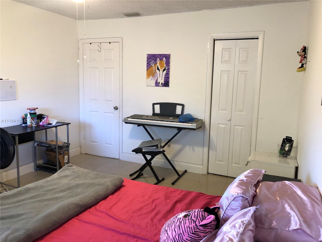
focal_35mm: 28
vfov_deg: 49.7
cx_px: 161
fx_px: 260
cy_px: 121
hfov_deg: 63.4
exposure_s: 1/17
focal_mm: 3.99
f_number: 1.8
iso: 40
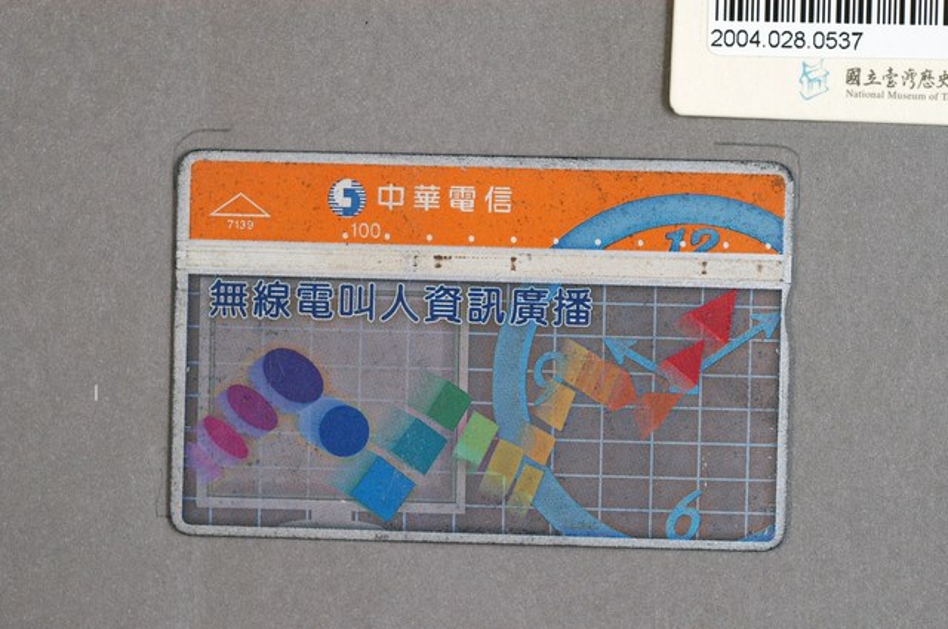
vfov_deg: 15.1
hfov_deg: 22.6
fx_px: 2367
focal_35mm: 90
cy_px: 314
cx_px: 474
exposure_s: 1/10
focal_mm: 60
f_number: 6.3
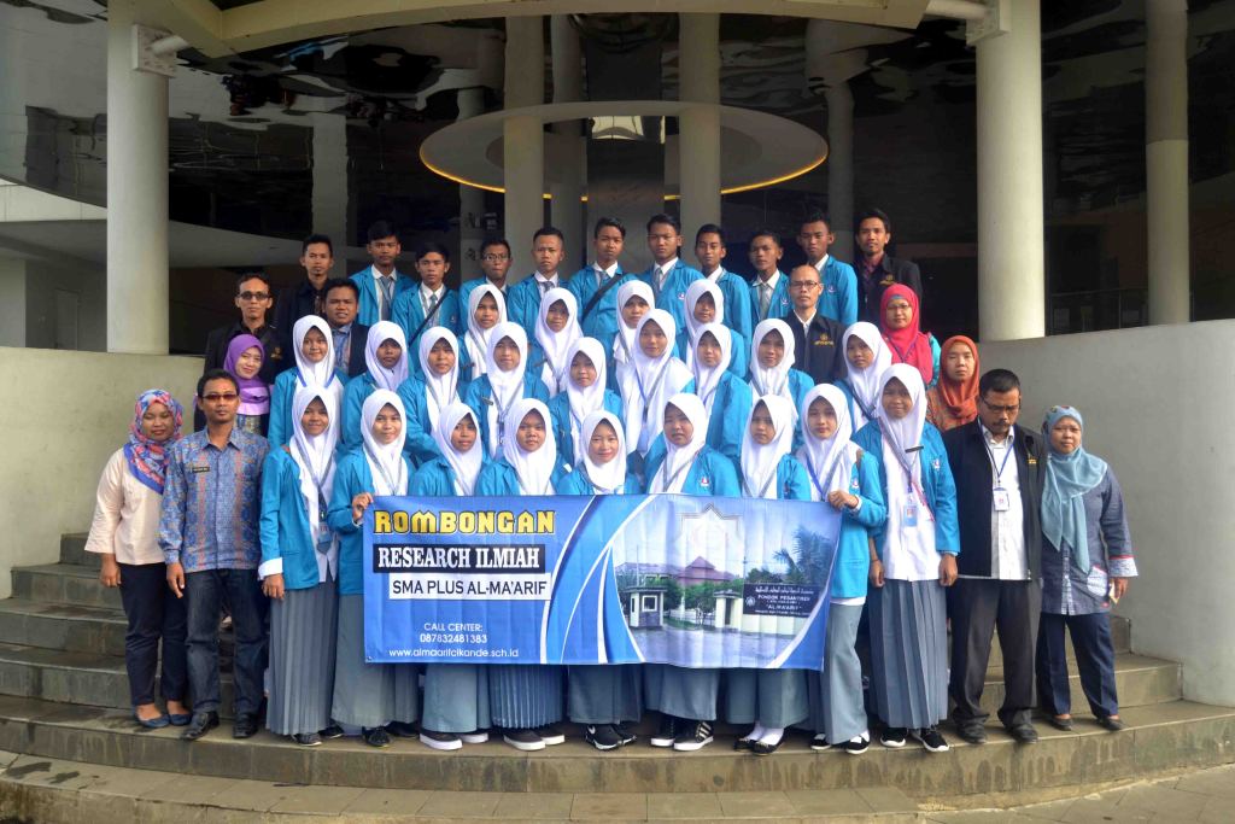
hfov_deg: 61.9
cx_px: 618
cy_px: 412
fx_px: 1029
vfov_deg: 43.6
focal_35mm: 30
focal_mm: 20
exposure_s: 1/100
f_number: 5.6
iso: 100
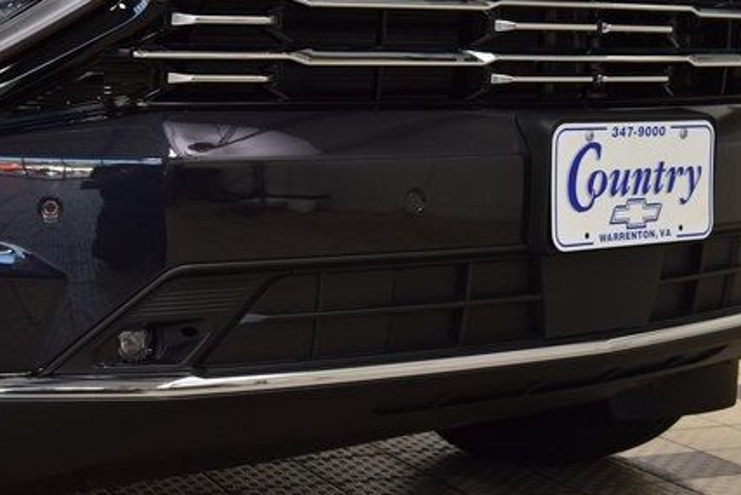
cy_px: 214
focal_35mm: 81
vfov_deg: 16.9
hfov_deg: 25.0
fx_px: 1668
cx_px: 312
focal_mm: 36
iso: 1600
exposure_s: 1/60
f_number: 6.3
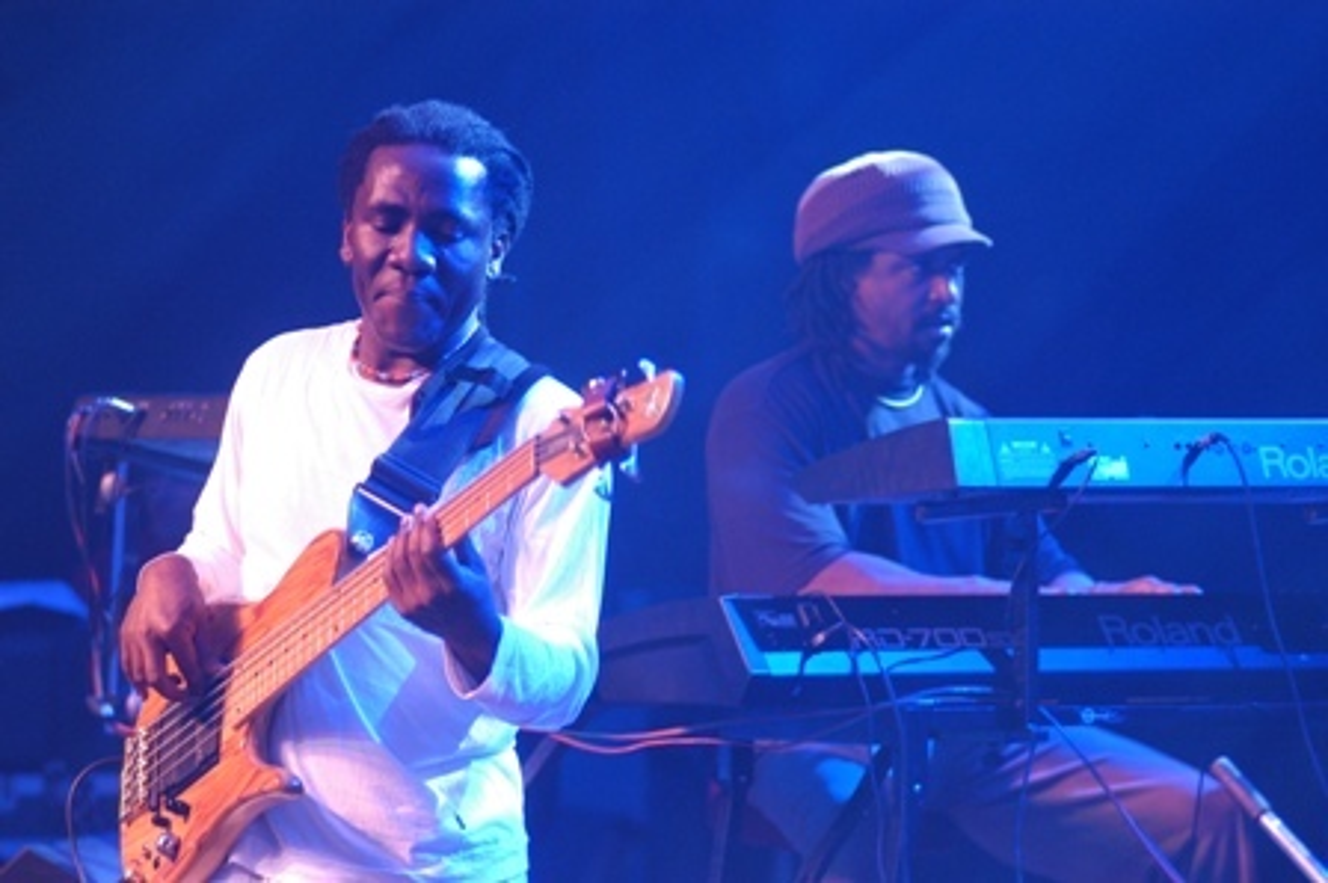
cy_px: 442
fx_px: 6193
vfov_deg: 8.2
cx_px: 664
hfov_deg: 12.2
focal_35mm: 168
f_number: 2.8
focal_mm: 112
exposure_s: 1/100
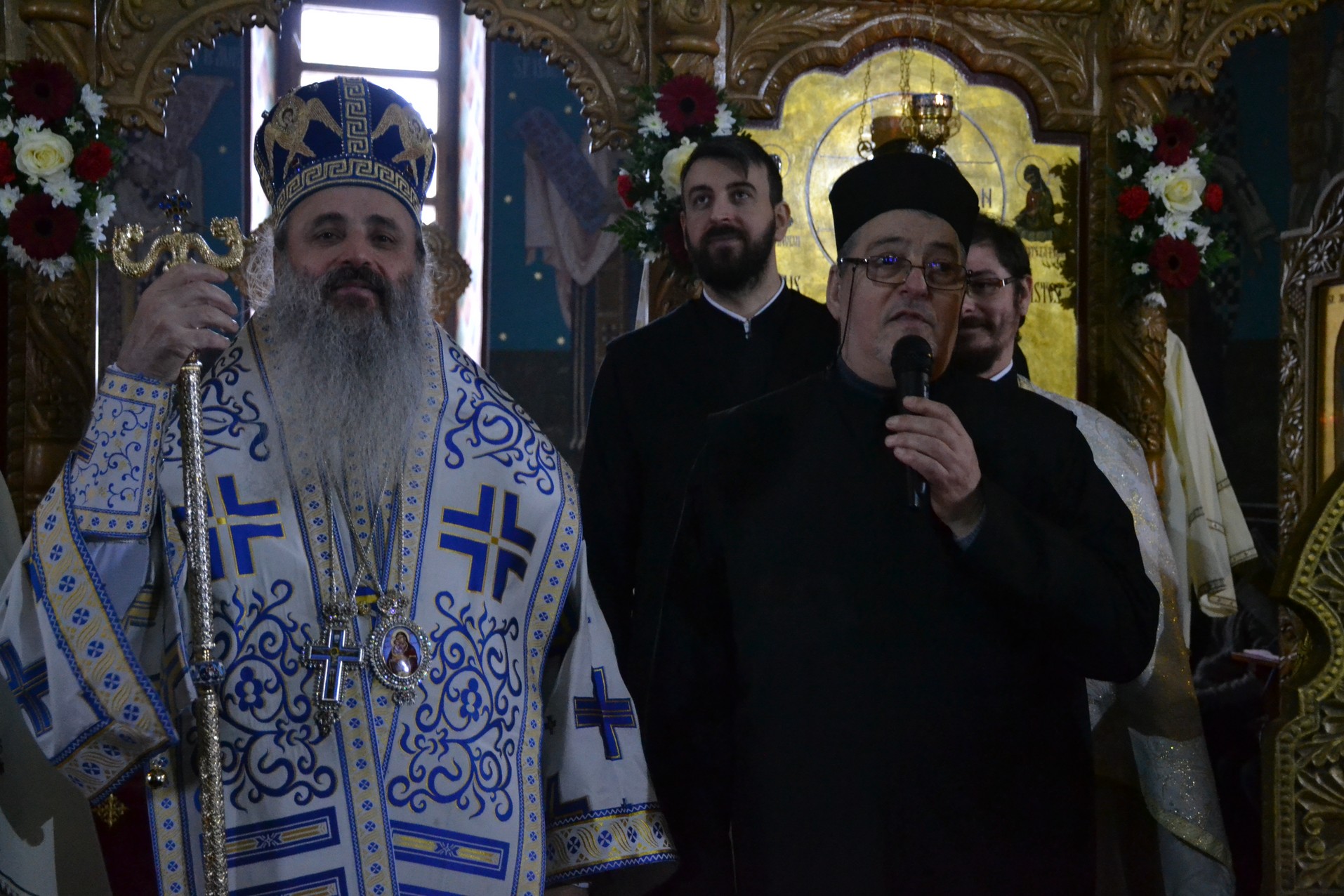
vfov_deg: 26.5
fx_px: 1904
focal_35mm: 51
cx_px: 672
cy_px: 448
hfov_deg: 38.9
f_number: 4.2
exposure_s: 1/60
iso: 3200
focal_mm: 34
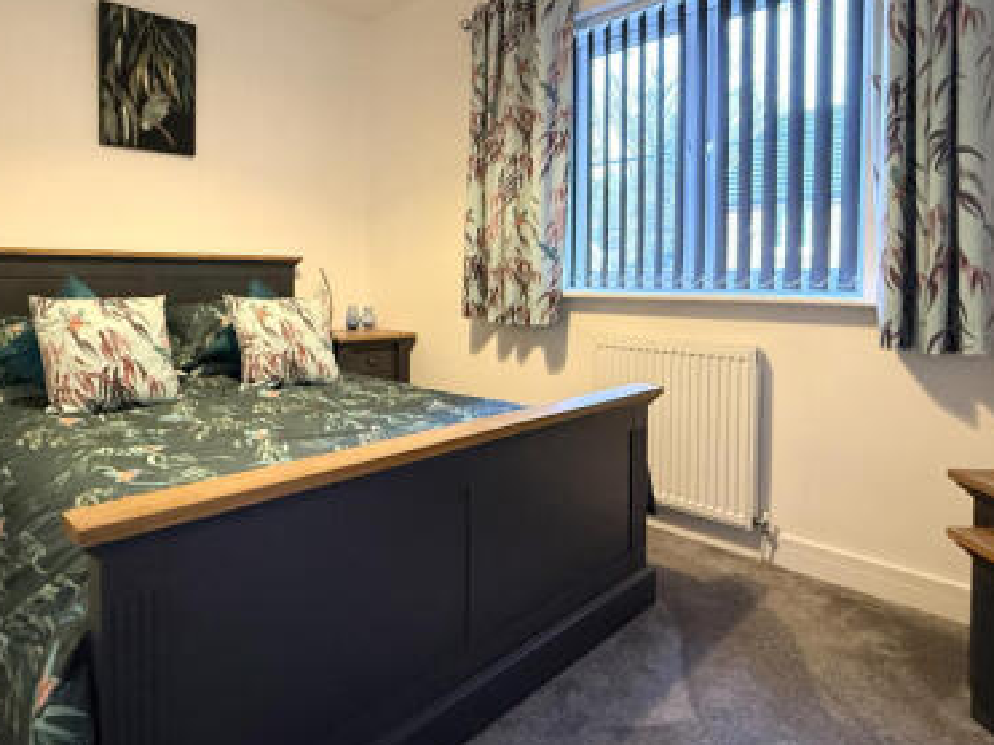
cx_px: 443
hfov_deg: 76.2
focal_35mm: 22
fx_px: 632
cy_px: 296
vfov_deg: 60.5
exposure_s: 1/50
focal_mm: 2.22
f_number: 2.2
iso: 500
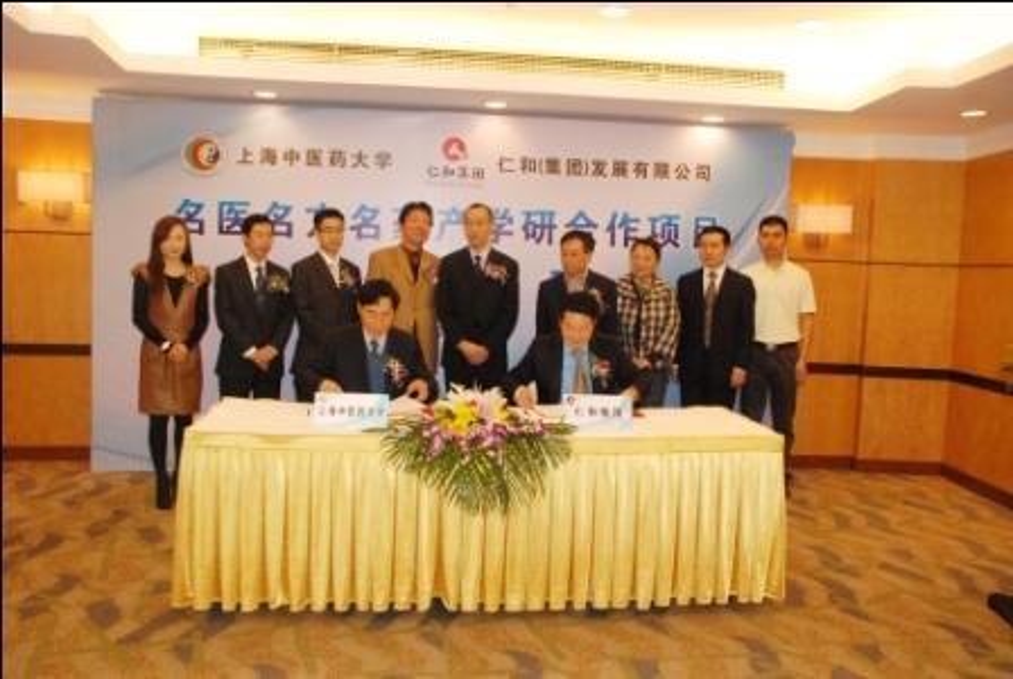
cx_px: 506
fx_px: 845
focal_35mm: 30
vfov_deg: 43.7
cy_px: 340
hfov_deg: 61.9
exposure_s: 1/60
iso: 1600
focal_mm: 20
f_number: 5.6
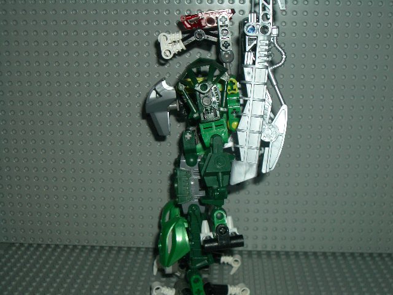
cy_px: 148
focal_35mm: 49
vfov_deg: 29.7
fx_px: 556
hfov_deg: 38.9
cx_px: 196
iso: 100
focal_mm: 8.2
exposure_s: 1/60
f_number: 3.1
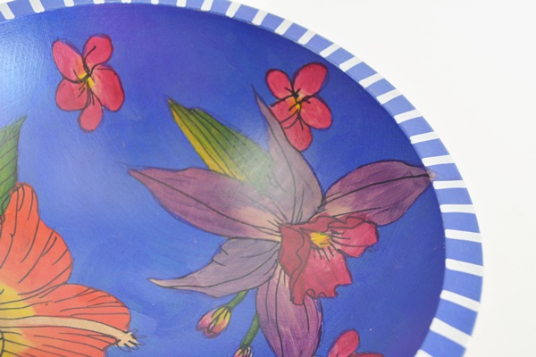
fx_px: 670
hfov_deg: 43.6
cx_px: 268
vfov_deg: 29.9
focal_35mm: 45
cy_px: 178
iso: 320
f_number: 5.6
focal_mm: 30
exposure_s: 1/125
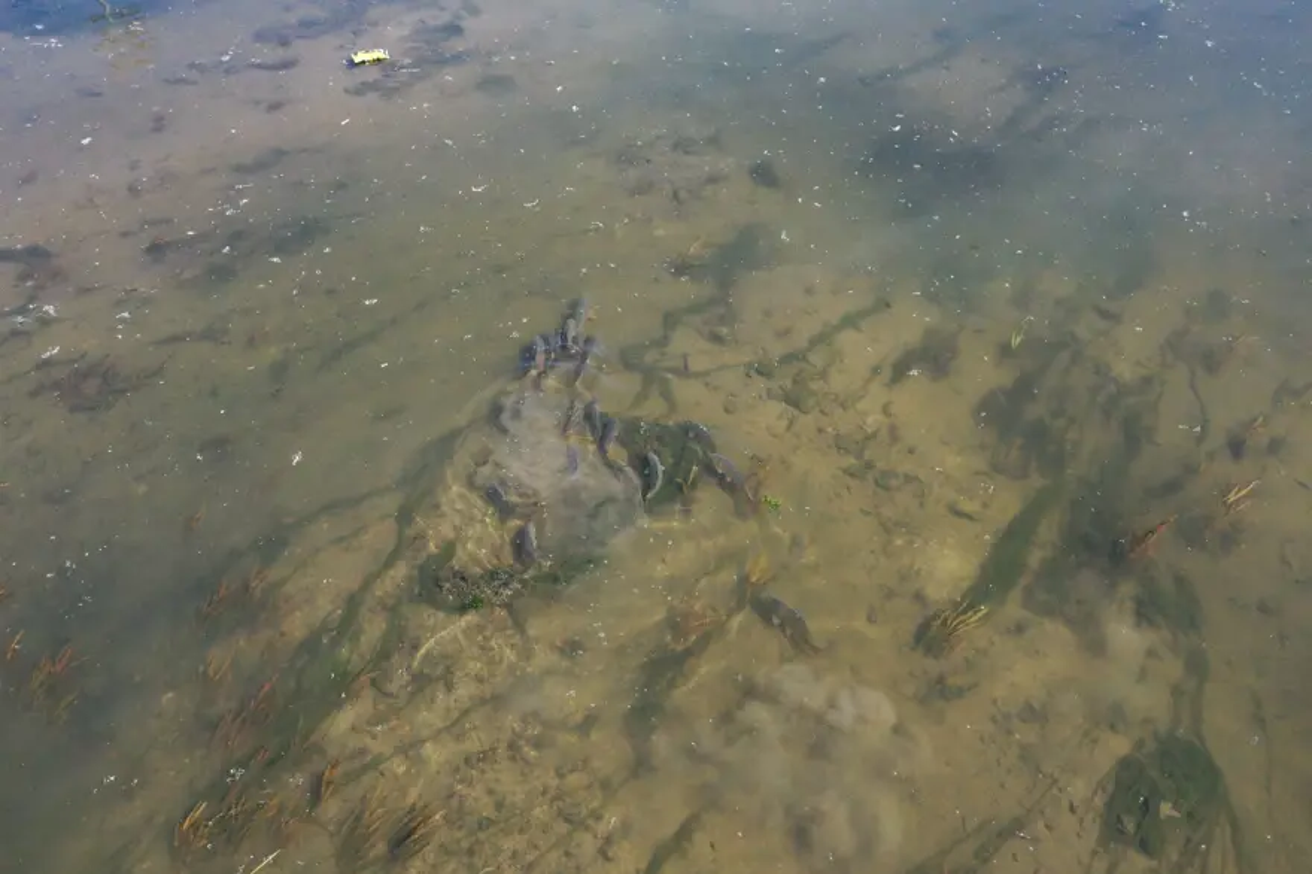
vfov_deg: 46.4
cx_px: 656
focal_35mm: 28
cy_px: 437
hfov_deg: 65.5
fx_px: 1020
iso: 800
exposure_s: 1/1250
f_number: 5.6
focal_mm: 10.26
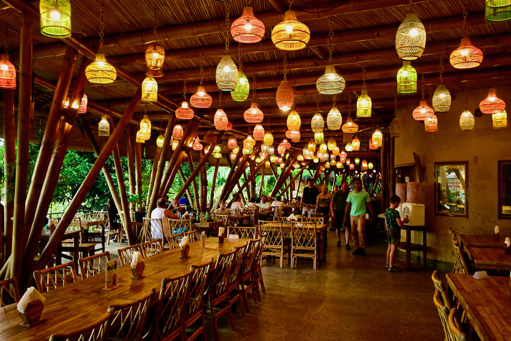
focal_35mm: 31
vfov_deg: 42.7
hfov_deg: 60.7
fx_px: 437
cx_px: 256
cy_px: 170
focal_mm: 20.5
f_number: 3.8
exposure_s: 1/25
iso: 400
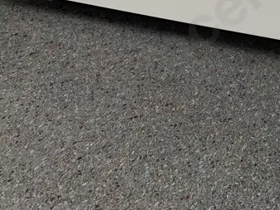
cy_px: -90
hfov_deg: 22.2
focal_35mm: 79
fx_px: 639
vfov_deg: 17.1
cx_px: 363
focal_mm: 4.25
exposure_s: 1/100
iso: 50
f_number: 1.8
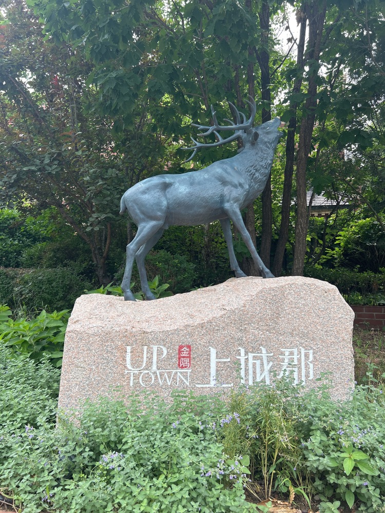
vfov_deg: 67.3
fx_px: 386
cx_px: 192
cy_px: 256
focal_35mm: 26
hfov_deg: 53.1
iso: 50
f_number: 1.5
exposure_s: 1/1135
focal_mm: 5.7
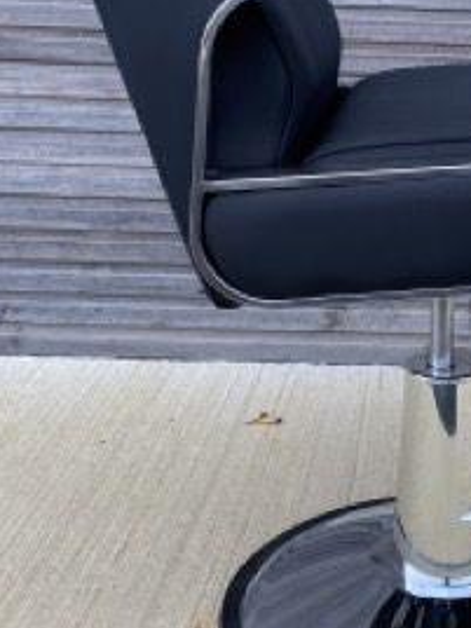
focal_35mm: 62
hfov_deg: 22.7
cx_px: 469
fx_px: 1125
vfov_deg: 30.8
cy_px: 178
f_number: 1.8
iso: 32
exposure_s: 1/342
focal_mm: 4.25
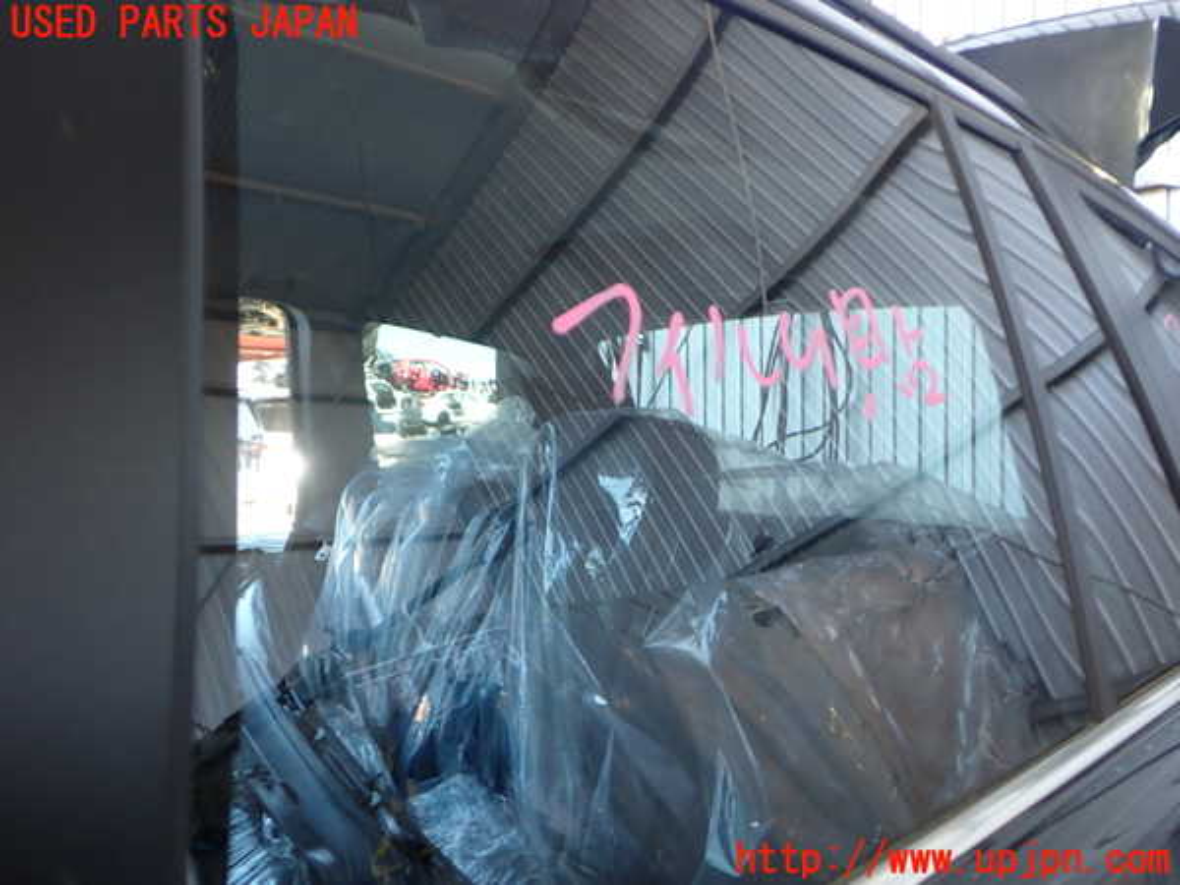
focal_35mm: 30
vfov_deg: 46.8
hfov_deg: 60.0
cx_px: 590
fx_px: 1023
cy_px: 442
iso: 200
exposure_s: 1/40
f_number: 2.3
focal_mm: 5.4
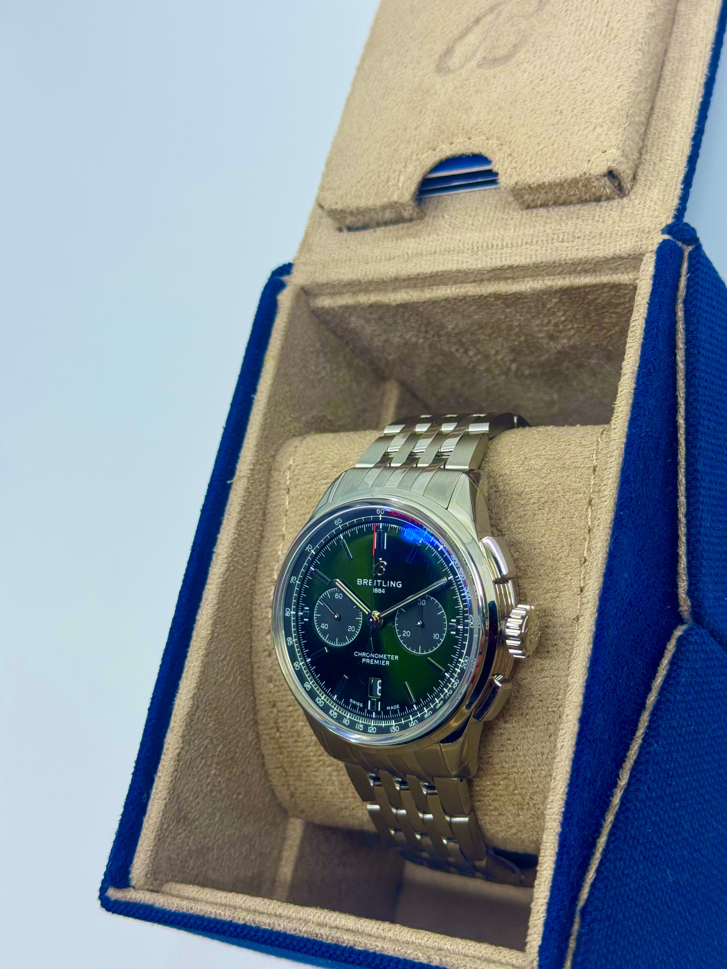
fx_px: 1344
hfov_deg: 30.3
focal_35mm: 48
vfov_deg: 39.7
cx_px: 364
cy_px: 484
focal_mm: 6.76
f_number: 1.78
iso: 64
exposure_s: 1/572
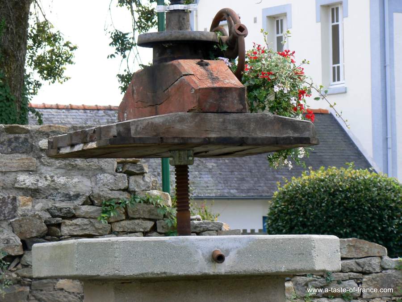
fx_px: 2462
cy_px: 151
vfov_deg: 7.0
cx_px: 201
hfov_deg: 9.3
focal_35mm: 212
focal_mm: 35.4
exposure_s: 1/125
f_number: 5.6
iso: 80
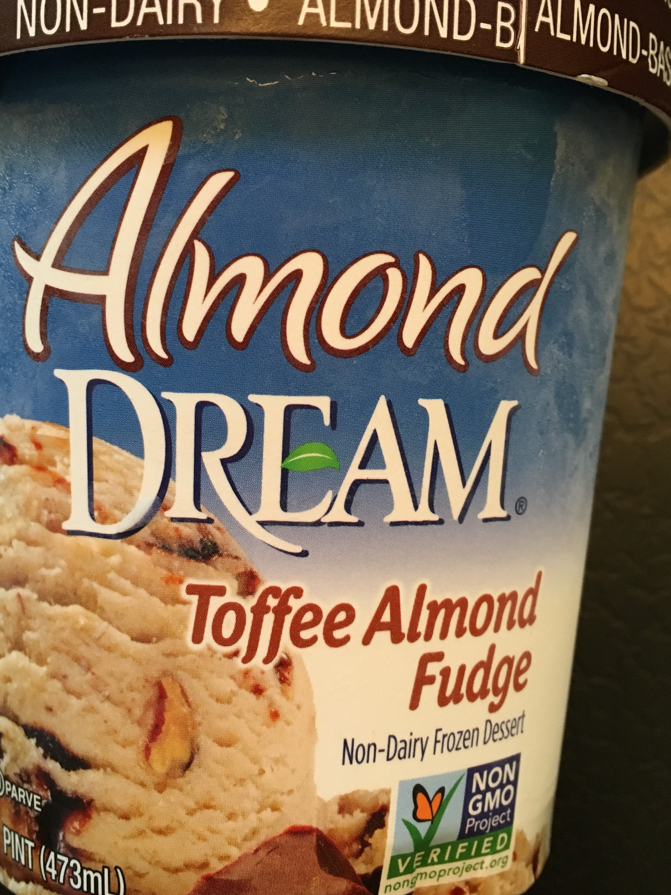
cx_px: 294
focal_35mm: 38
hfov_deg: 37.7
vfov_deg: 48.9
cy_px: 419
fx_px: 982
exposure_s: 1/30
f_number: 2.2
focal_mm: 4.15
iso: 125
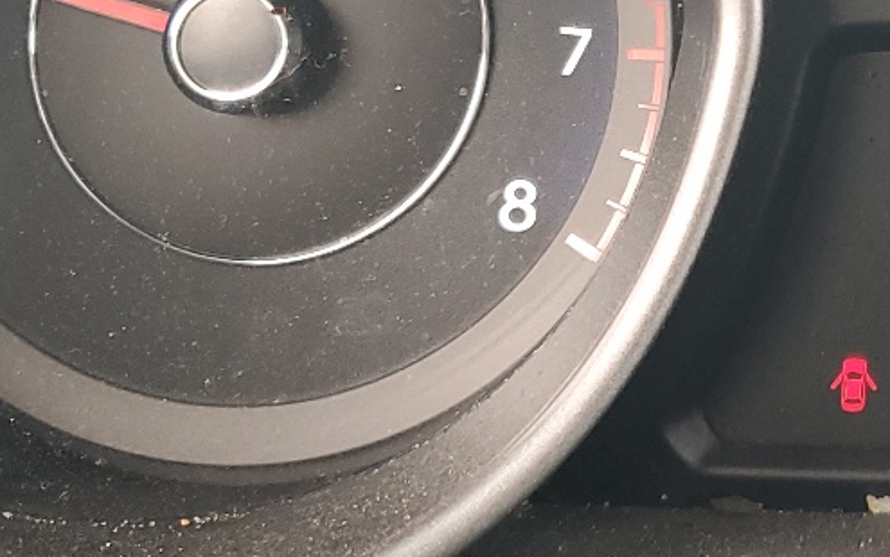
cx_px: 1003
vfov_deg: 14.4
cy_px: -54
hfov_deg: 21.9
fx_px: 2160
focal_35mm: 89
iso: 69
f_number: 1.5
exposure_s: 1/120
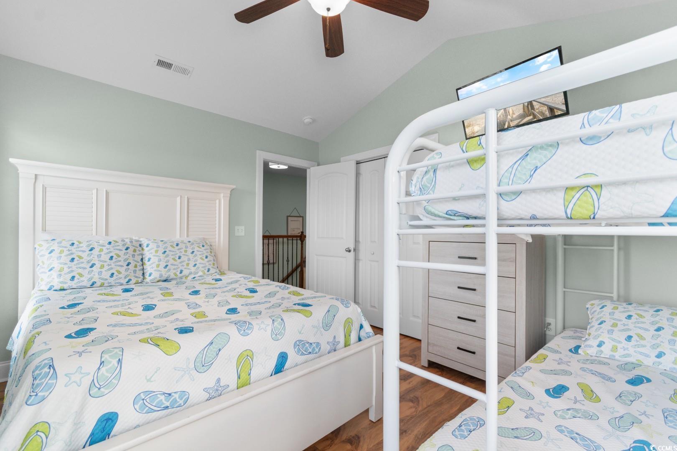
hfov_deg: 100.4
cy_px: 226
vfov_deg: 77.3
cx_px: 338
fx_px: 282
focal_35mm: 15
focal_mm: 10
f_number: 4.5
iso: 100
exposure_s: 1/4
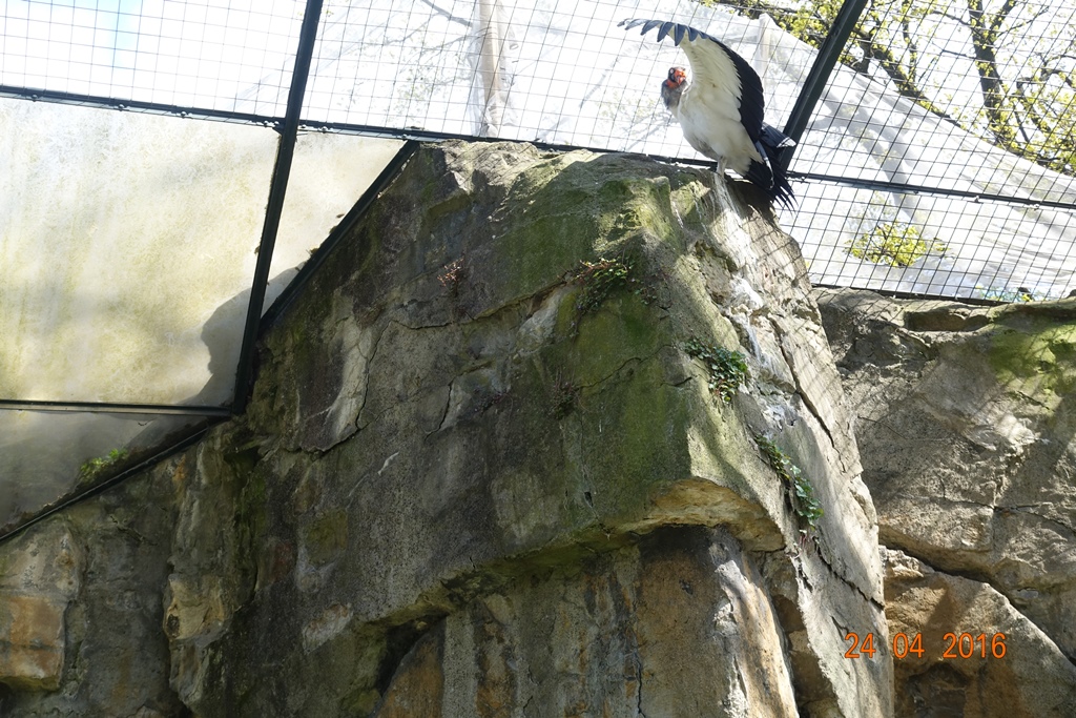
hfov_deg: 34.5
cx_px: 538
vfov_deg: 23.4
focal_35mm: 58
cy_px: 359
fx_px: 1734
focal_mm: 21.19
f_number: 5.6
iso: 125
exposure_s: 1/100
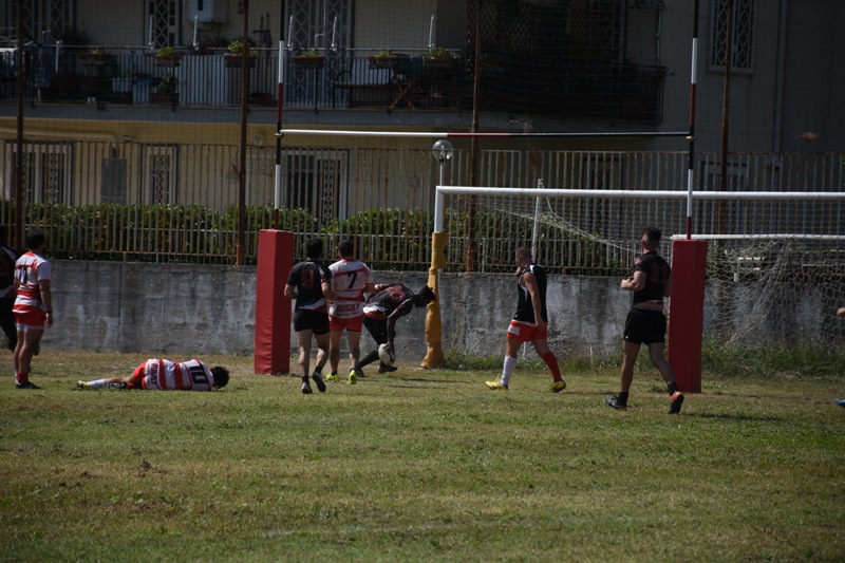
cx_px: 422
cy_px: 282
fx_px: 4928
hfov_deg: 9.8
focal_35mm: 210
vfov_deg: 6.5
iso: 100
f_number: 5.6
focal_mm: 140
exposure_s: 1/800
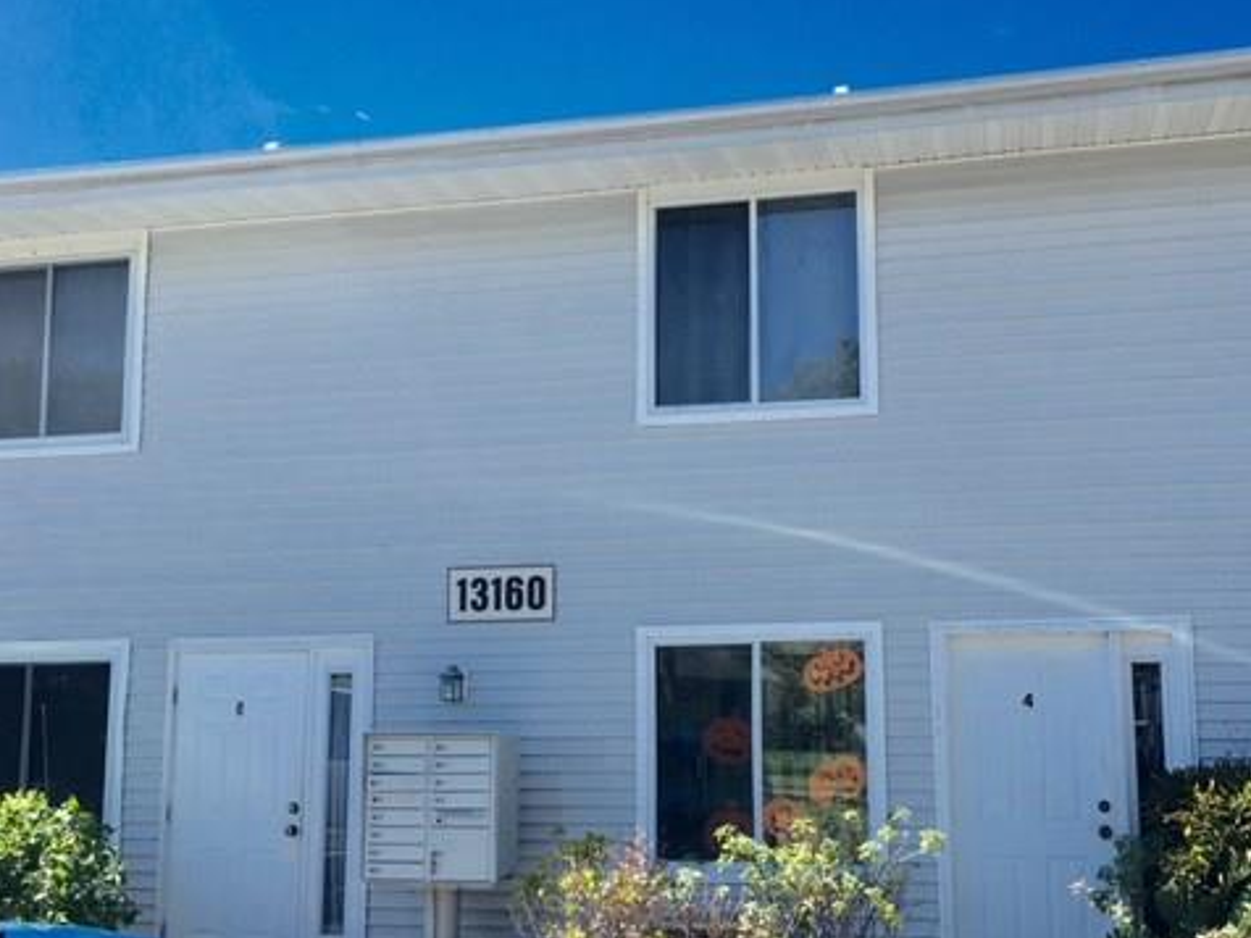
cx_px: 710
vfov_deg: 36.8
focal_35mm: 39
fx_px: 1409
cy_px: 525
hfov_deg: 47.7
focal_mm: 4.15
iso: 25
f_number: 2.2
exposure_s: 1/836
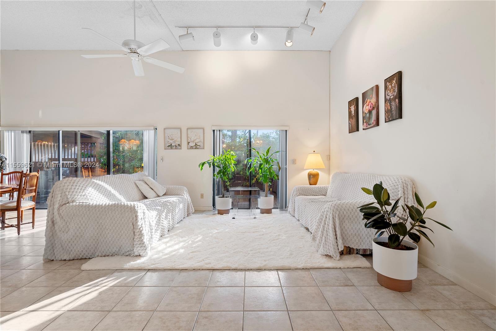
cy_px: 166
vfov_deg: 73.7
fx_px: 220
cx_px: 248
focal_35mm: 16
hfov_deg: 96.7
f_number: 8
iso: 400
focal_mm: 16
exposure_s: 1/6
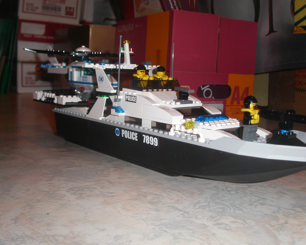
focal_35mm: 40
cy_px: 122
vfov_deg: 37.3
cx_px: 158
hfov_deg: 45.8
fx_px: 362
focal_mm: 7.8
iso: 100
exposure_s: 1/30
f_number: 2.8
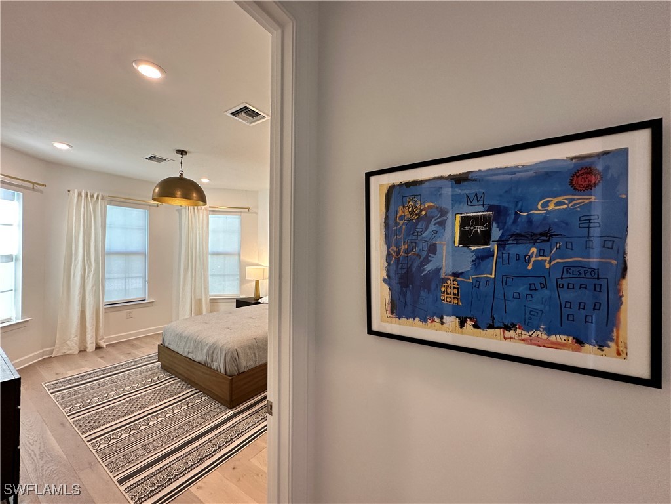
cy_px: 252
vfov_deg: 85.7
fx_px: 271
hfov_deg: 102.1
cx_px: 336
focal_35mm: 14
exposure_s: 1/120
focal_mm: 2.22
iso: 200
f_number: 2.2
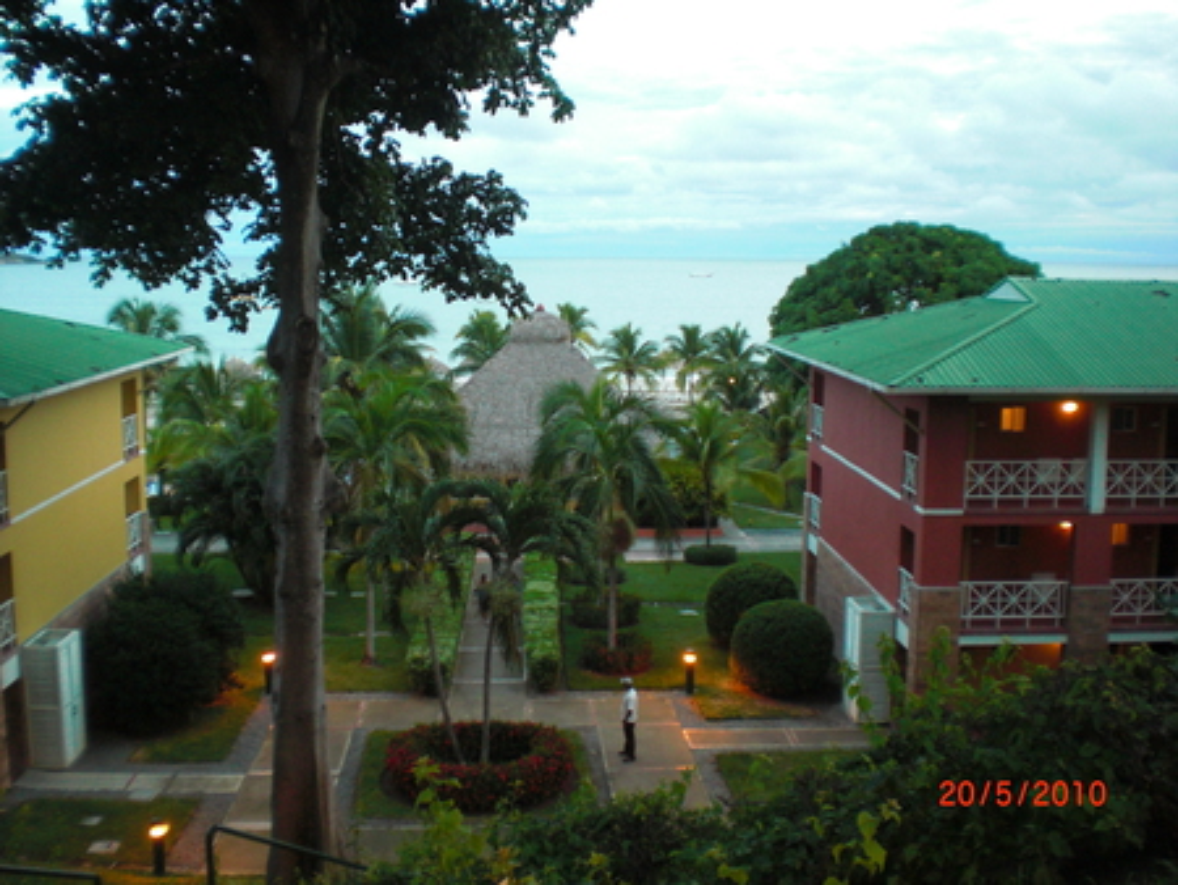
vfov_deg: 37.8
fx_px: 1294
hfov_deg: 49.0
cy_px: 442
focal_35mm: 38
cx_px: 589
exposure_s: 1/20
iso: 200
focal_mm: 6.3
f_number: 3.1
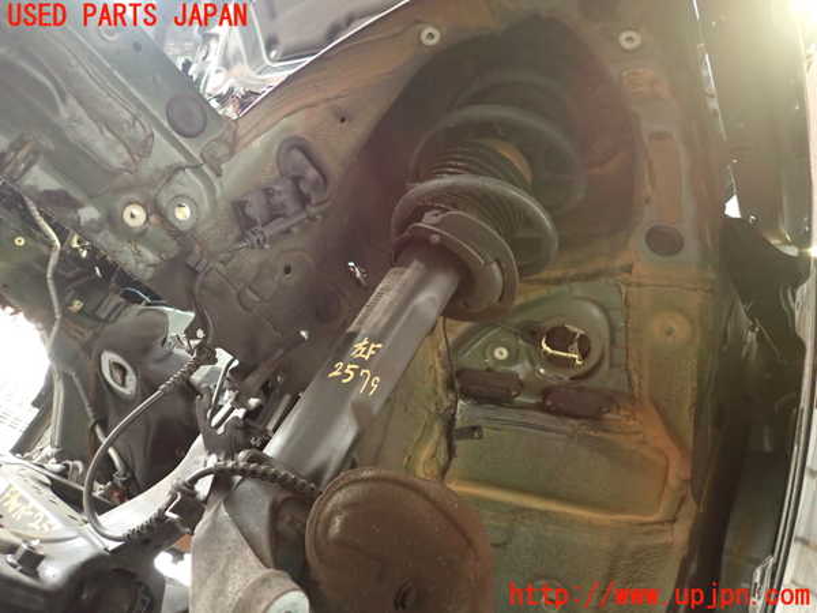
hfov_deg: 69.4
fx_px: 590
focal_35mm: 25
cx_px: 408
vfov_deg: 54.9
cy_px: 306
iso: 500
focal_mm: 4.5
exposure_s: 1/30
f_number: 2
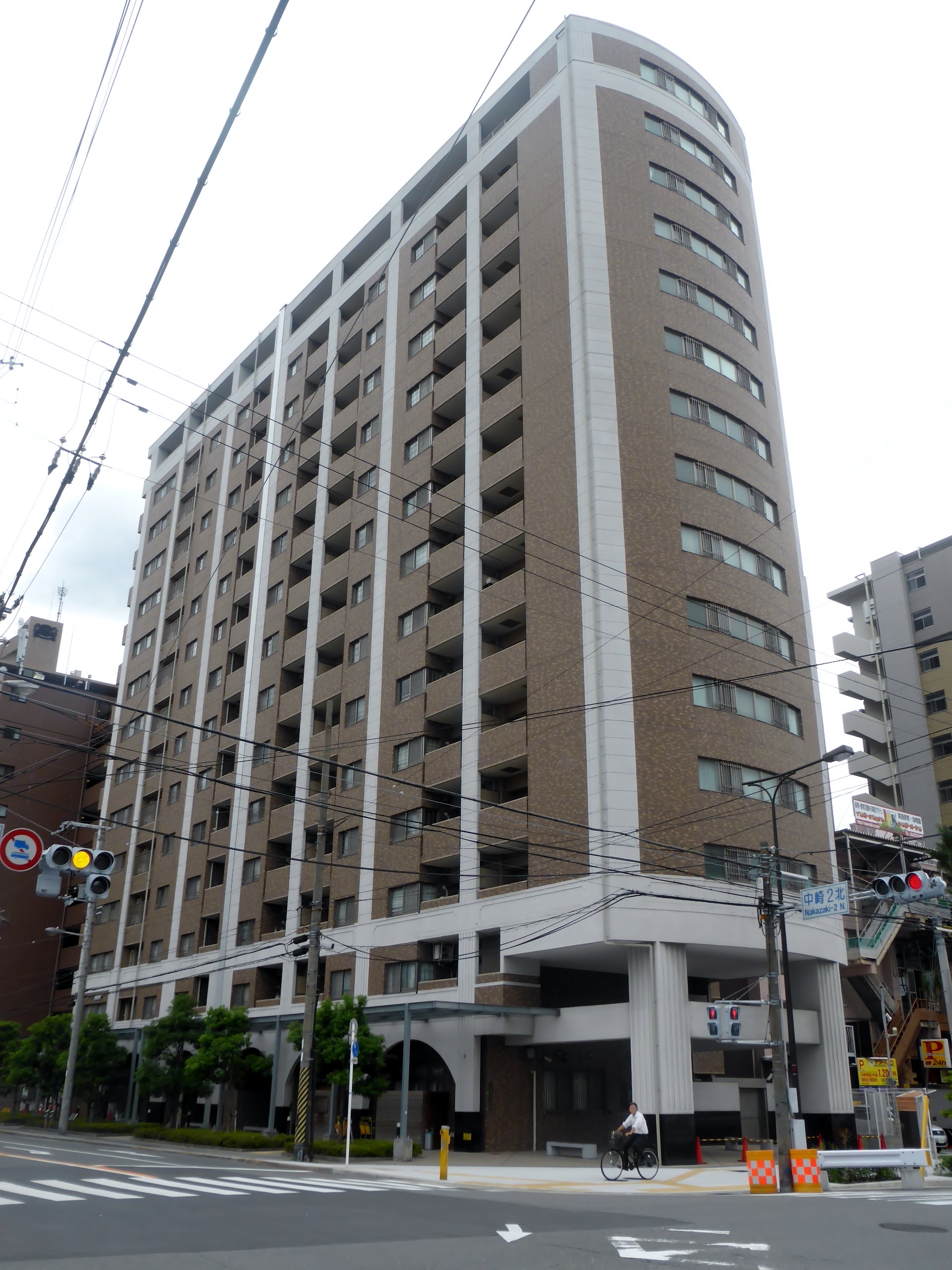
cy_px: 635
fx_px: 1137
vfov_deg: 58.4
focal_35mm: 31
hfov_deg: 45.4
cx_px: 476
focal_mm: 5.4
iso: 100
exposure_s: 1/640
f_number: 3.6
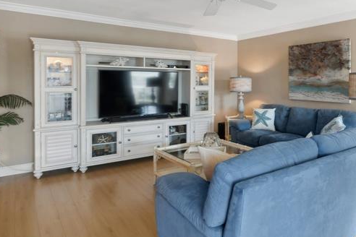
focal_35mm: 26
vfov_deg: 49.2
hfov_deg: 65.9
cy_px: 93
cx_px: 258
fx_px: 257
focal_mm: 16
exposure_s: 1/6
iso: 400
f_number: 8
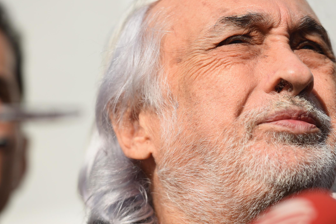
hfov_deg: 6.4
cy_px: 122
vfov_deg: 4.3
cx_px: 174
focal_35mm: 322
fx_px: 3006
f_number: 2.8
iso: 100
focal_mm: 185
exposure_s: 1/1600
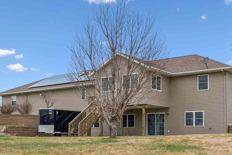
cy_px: 104
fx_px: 342
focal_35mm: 53
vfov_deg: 25.4
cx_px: 127
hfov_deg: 37.5
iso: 400
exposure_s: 1/640
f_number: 9
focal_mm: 26
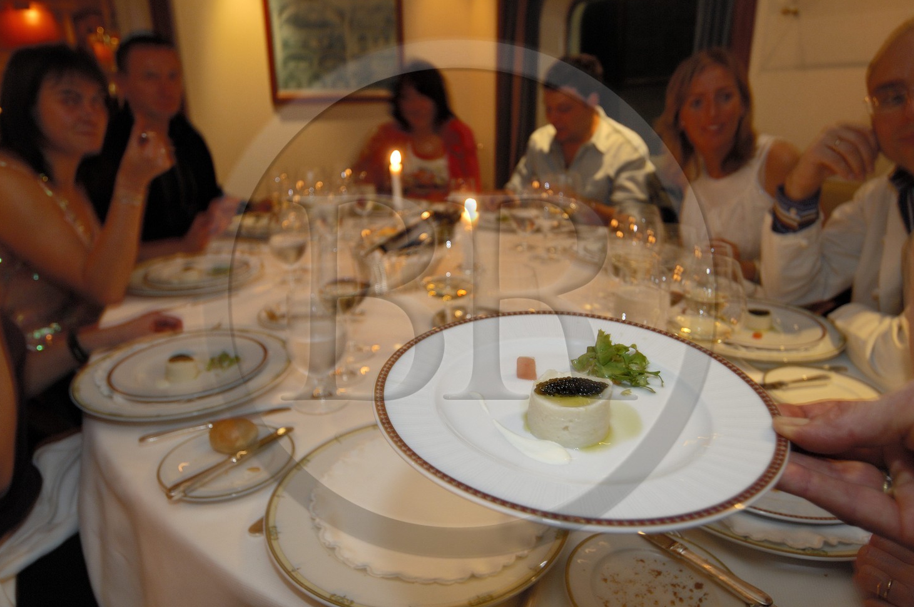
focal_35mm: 23
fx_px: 583
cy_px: 298
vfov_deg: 55.0
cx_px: 457
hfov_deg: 76.2
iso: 200
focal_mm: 14
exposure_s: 1/4
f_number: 4
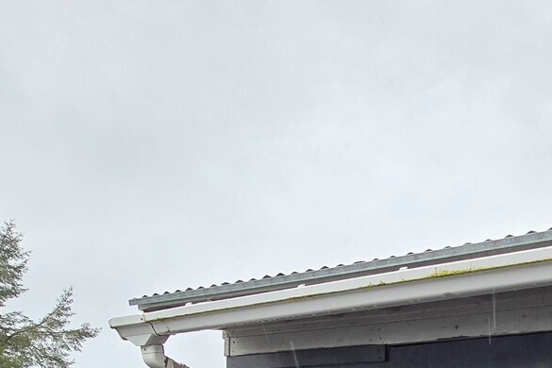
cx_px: 490
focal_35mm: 37
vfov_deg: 29.0
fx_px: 567
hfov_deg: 47.1
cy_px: 481
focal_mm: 2.2
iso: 50
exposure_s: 1/239
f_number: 2.2
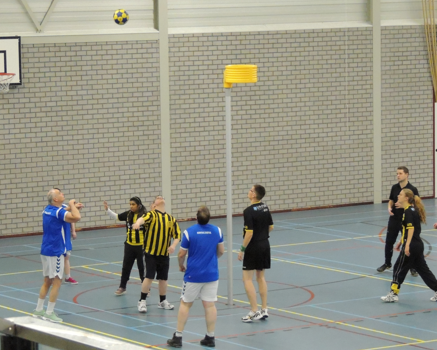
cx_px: 209
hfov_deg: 11.9
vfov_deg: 9.5
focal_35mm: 162
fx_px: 2095
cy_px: 175
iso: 3200
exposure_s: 1/160
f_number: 4.4
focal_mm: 27.6
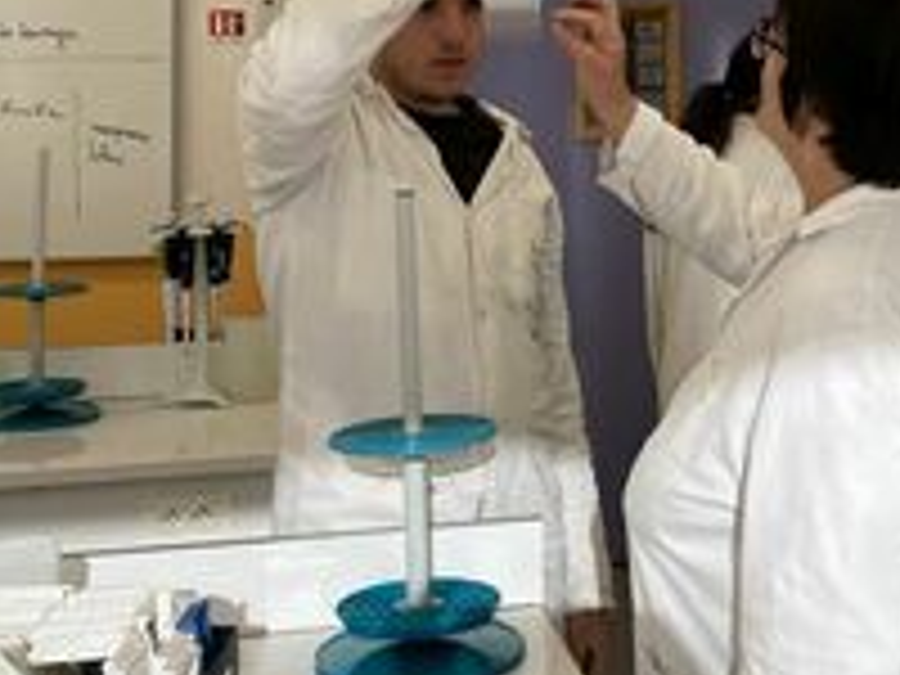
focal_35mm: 70
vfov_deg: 20.5
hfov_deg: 27.4
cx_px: 684
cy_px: 38
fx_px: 1820
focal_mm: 3.99
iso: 20
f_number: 1.8
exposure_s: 1/114
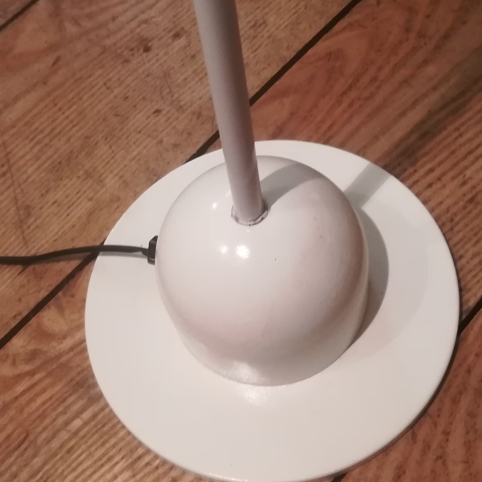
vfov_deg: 38.3
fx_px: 693
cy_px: 268
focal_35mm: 44
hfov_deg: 38.3
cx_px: 246
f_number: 2.2
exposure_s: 1/20
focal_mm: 3.83
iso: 500
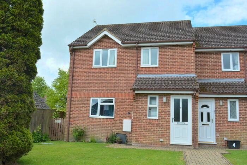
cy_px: 82
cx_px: 124
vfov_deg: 38.4
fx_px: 237
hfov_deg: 55.1
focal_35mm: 34
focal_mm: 23
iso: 140
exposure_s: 1/250
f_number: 8
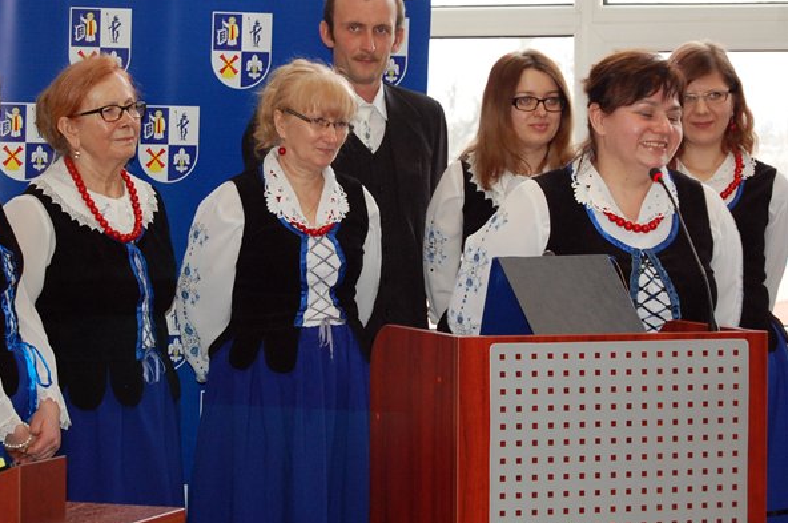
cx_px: 325
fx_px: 2133
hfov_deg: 20.9
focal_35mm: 98
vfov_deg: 14.0
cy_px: 246
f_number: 5.6
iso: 640
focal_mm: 55
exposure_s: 1/60
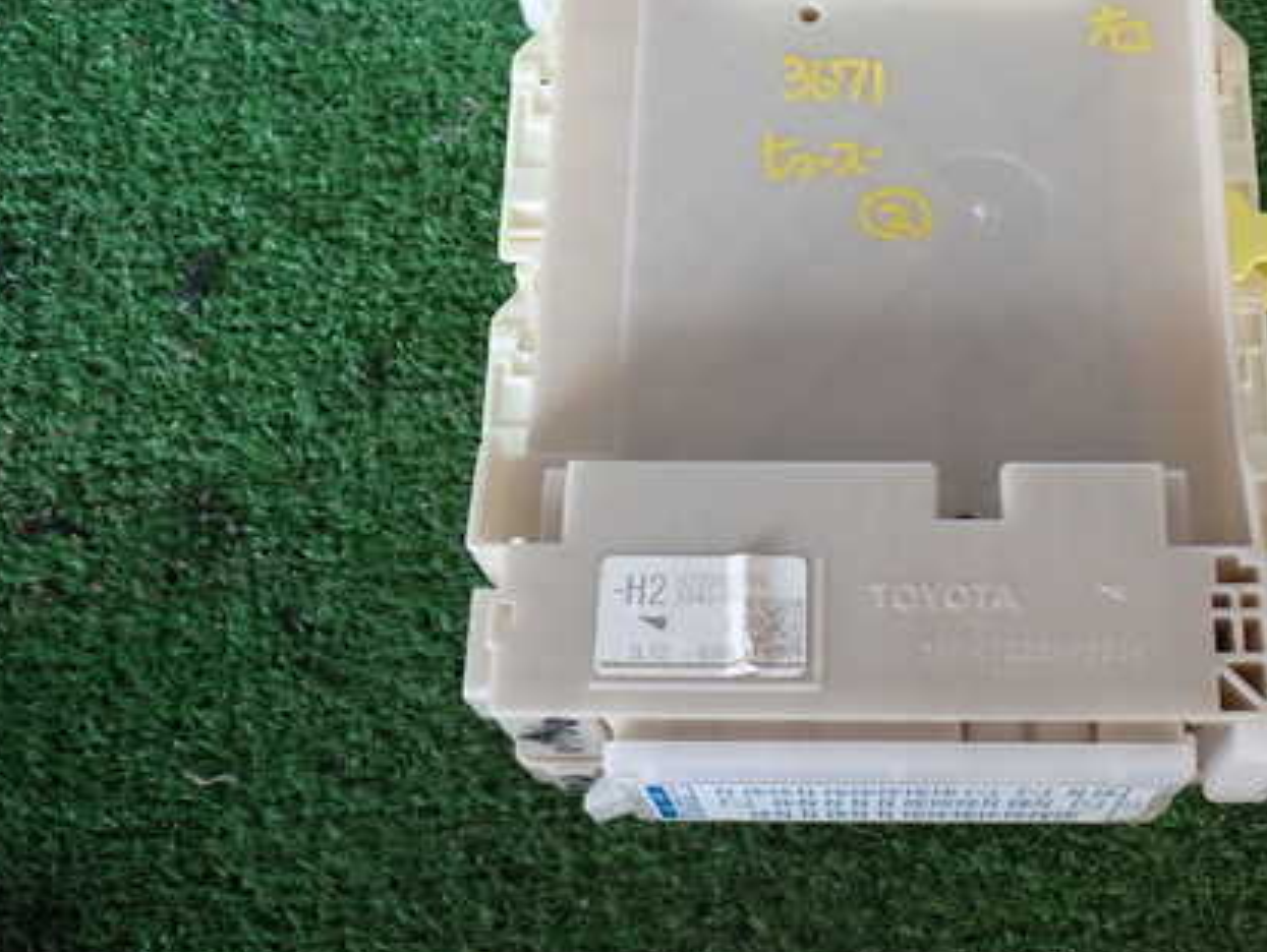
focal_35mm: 52
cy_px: 366
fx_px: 1905
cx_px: 870
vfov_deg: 28.0
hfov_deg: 36.3
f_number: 2.5
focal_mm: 6.37
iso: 200
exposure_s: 1/80
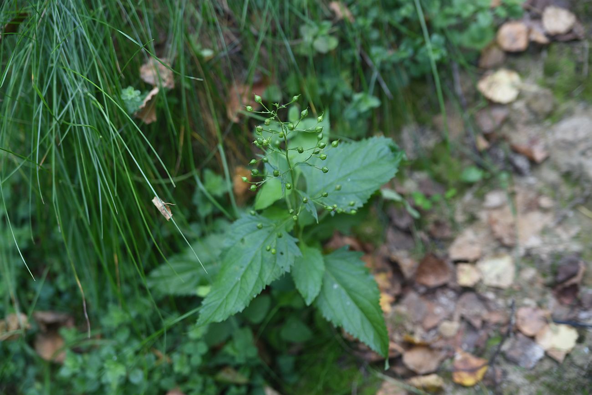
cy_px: 198
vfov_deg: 18.9
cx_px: 296
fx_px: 1184
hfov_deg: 28.1
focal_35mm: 72
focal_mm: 72
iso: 200
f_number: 4
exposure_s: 1/125
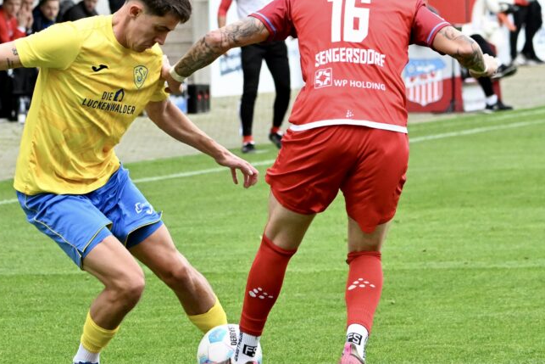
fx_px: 3013
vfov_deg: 6.9
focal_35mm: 199
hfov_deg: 10.3
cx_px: 206
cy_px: 168
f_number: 4.8
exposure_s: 1/1600
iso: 4500
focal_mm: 125
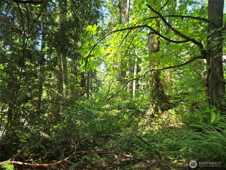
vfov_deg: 58.9
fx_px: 150
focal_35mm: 23
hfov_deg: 73.9
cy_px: 85
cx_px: 113
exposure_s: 1/180
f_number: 1.8
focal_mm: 5.4
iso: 100
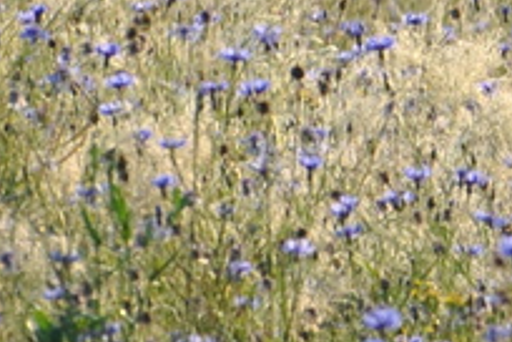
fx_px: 26366
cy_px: -140
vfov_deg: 0.7
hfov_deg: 1.1
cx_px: 863
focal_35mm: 1854
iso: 200
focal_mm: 180
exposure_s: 1/640
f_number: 5
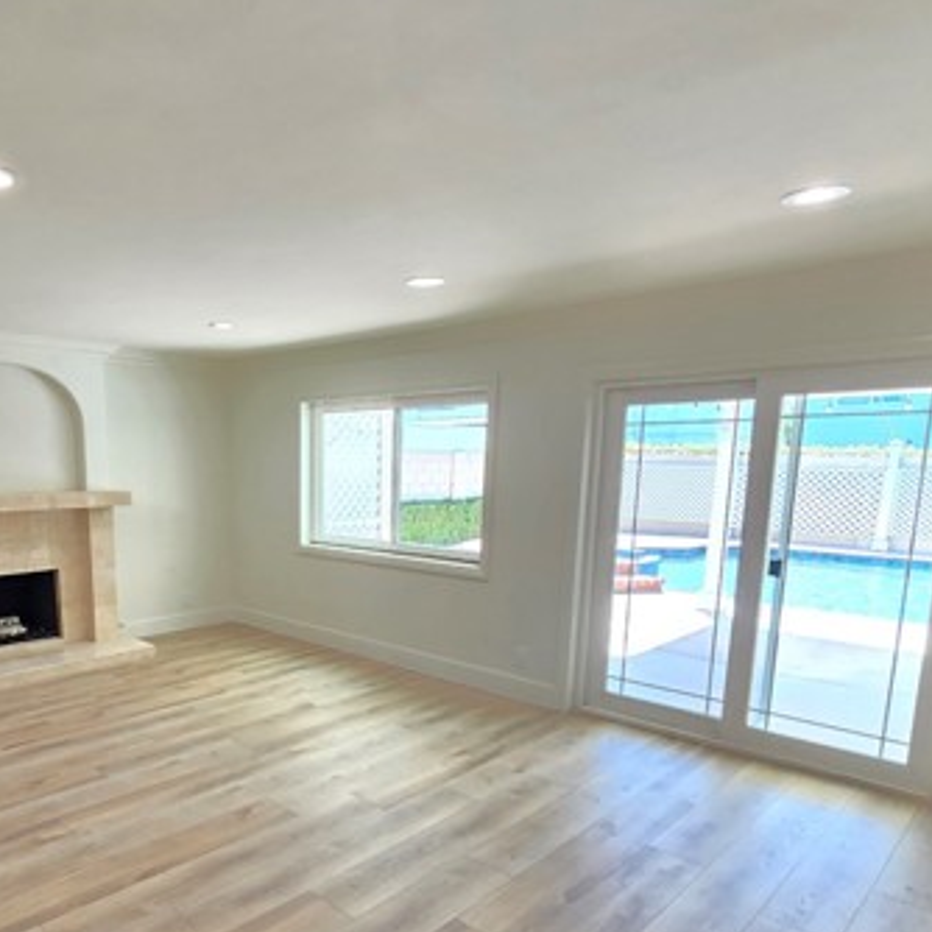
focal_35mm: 22
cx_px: 287
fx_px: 670
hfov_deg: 67.1
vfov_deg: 68.3
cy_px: 594
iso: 64
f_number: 2.2
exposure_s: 1/60
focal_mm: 2.2
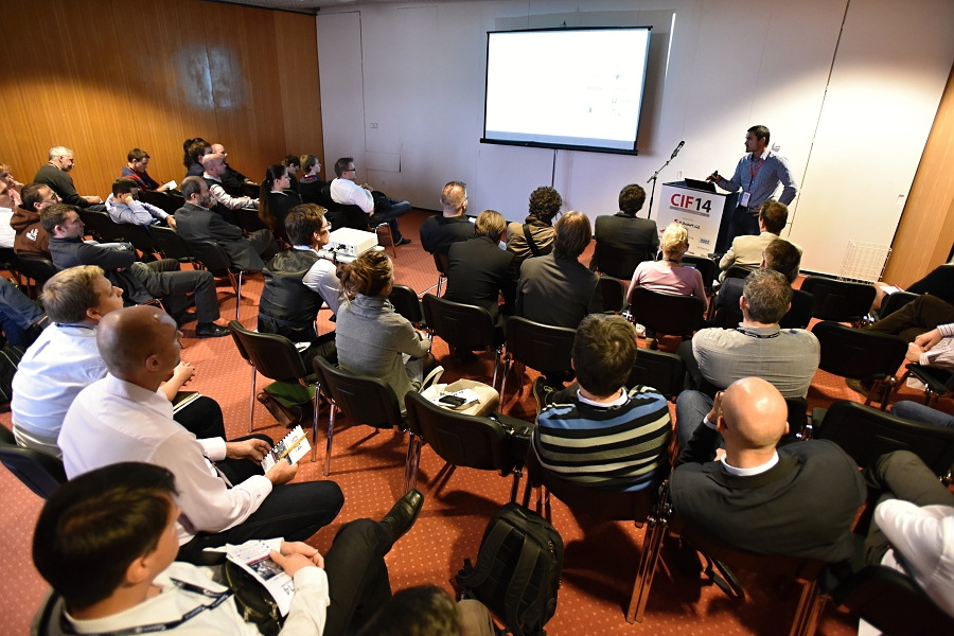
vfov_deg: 70.4
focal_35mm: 17
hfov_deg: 93.3
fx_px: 450
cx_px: 477
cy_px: 318
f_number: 2.8
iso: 4000
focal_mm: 17
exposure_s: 1/125
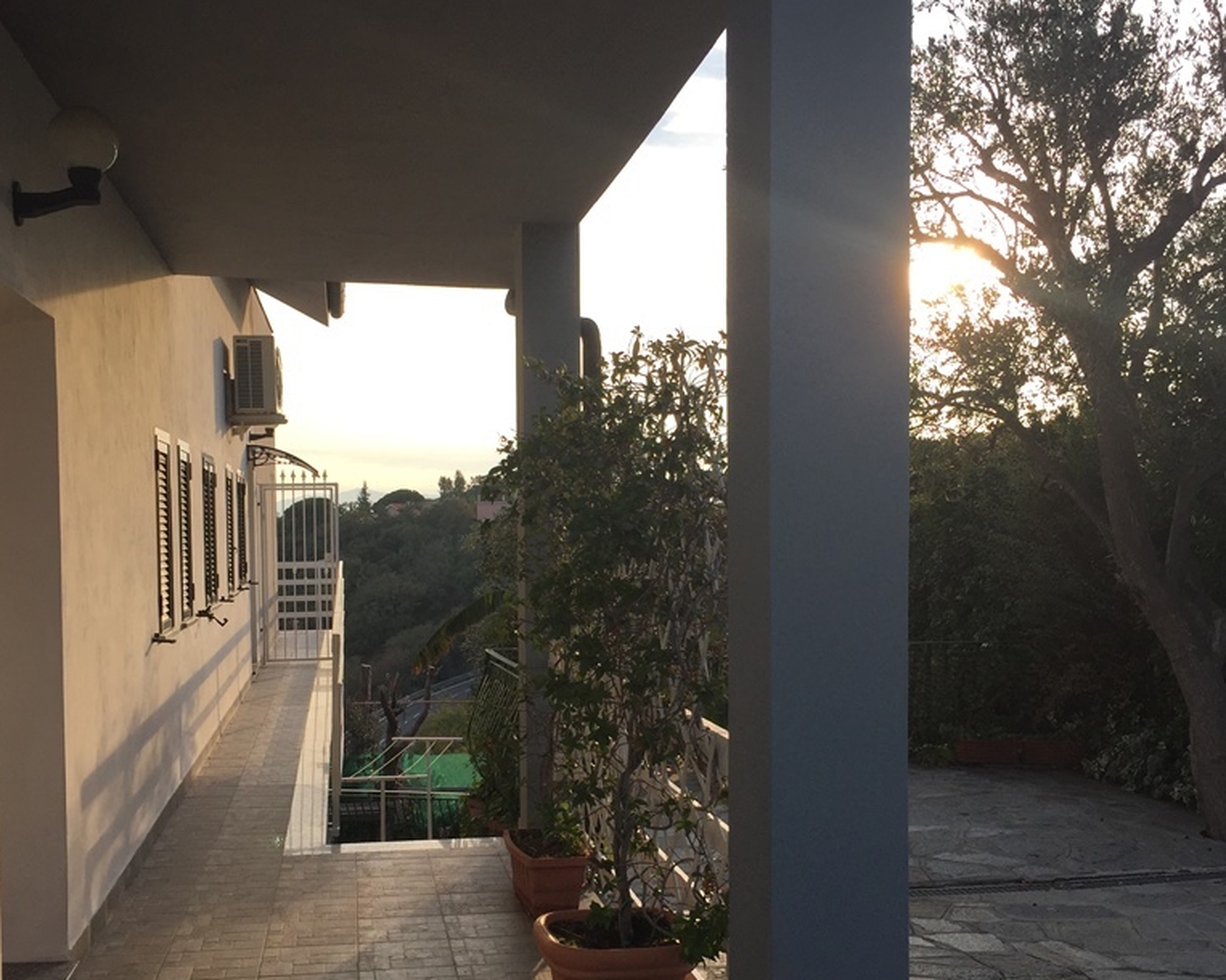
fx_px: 1378
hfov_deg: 47.9
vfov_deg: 39.0
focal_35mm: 38
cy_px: 583
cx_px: 611
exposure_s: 1/964
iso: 32
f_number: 2.2
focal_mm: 4.15
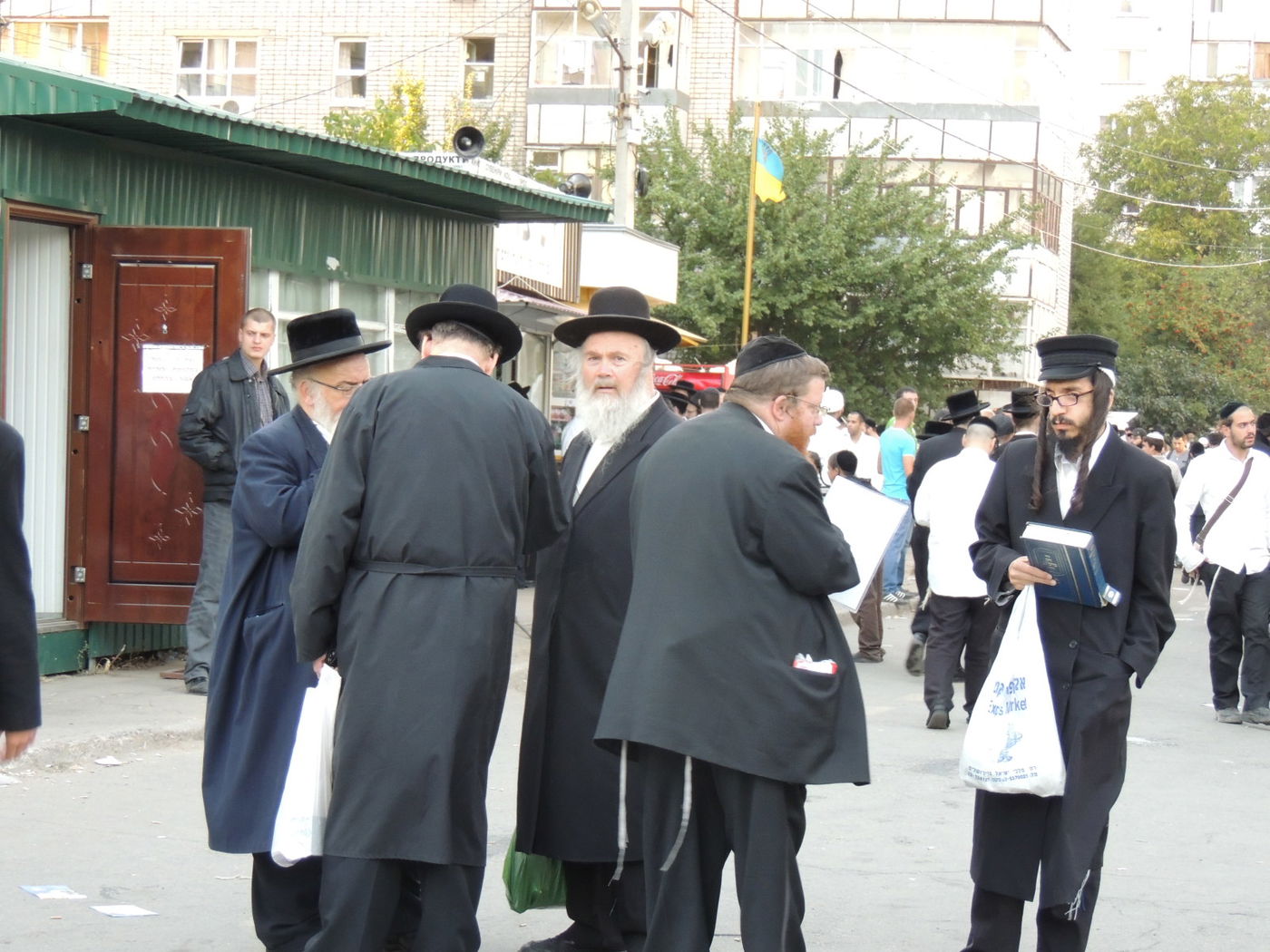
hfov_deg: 21.8
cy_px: 476
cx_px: 635
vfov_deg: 16.4
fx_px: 3302
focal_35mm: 90
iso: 500
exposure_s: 1/60
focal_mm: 16
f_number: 4.1
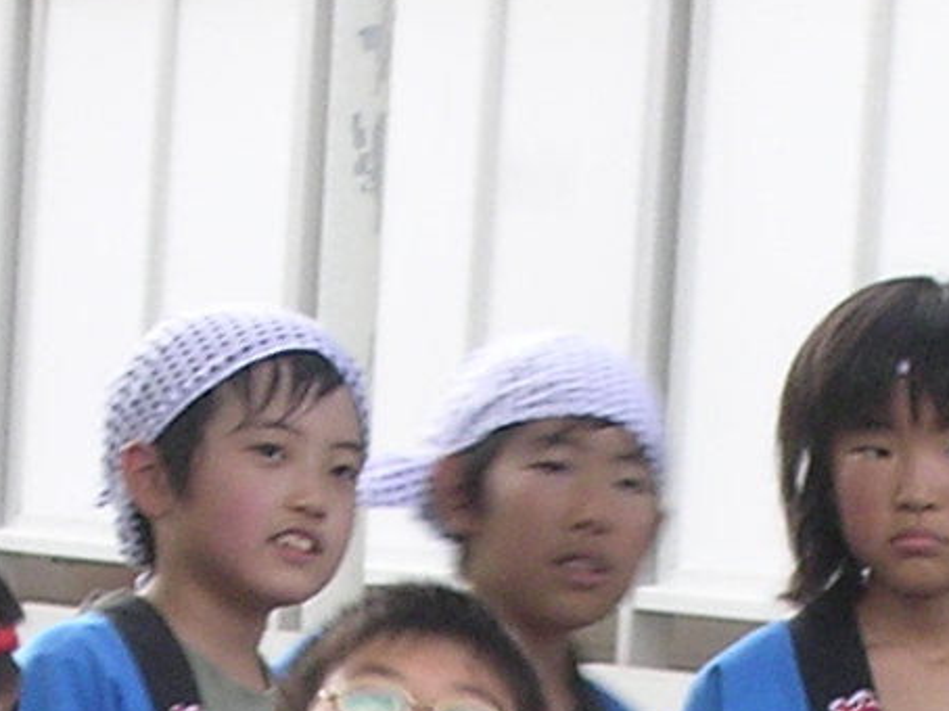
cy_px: 1493
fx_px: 14221
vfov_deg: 2.8
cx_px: 556
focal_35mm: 519
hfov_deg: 3.8
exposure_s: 1/43.4
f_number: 4.9
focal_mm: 17.4
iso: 100
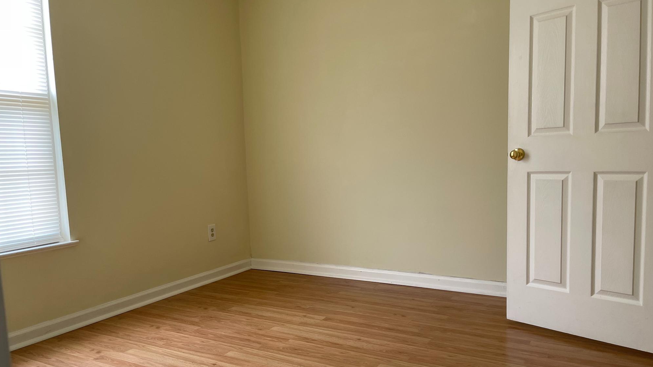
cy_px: 206
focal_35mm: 29
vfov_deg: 40.1
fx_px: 502
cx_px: 325
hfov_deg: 66.1
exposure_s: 1/121
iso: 100
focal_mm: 5.1
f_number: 1.6
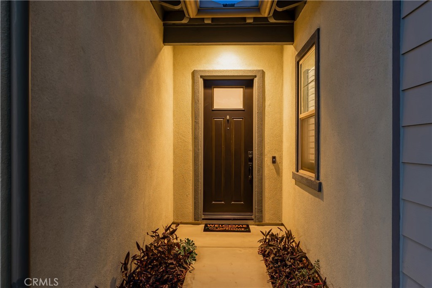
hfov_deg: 67.4
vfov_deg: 47.9
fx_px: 324
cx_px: 216
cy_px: 144
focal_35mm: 27
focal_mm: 18
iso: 100
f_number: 5.6
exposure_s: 1.6
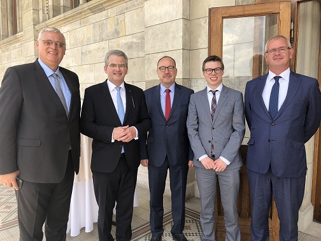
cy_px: 120
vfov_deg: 49.7
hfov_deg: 63.4
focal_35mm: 28
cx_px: 160
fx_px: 260
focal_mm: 3.99
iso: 20
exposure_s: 1/417
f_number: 1.8
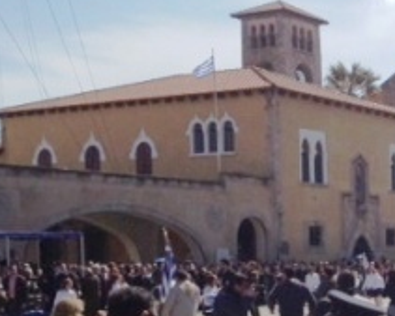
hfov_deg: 19.8
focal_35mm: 90
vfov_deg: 16.9
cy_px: 275
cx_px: 490
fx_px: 1053
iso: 64
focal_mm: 4.28
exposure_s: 1/3690
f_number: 2.4
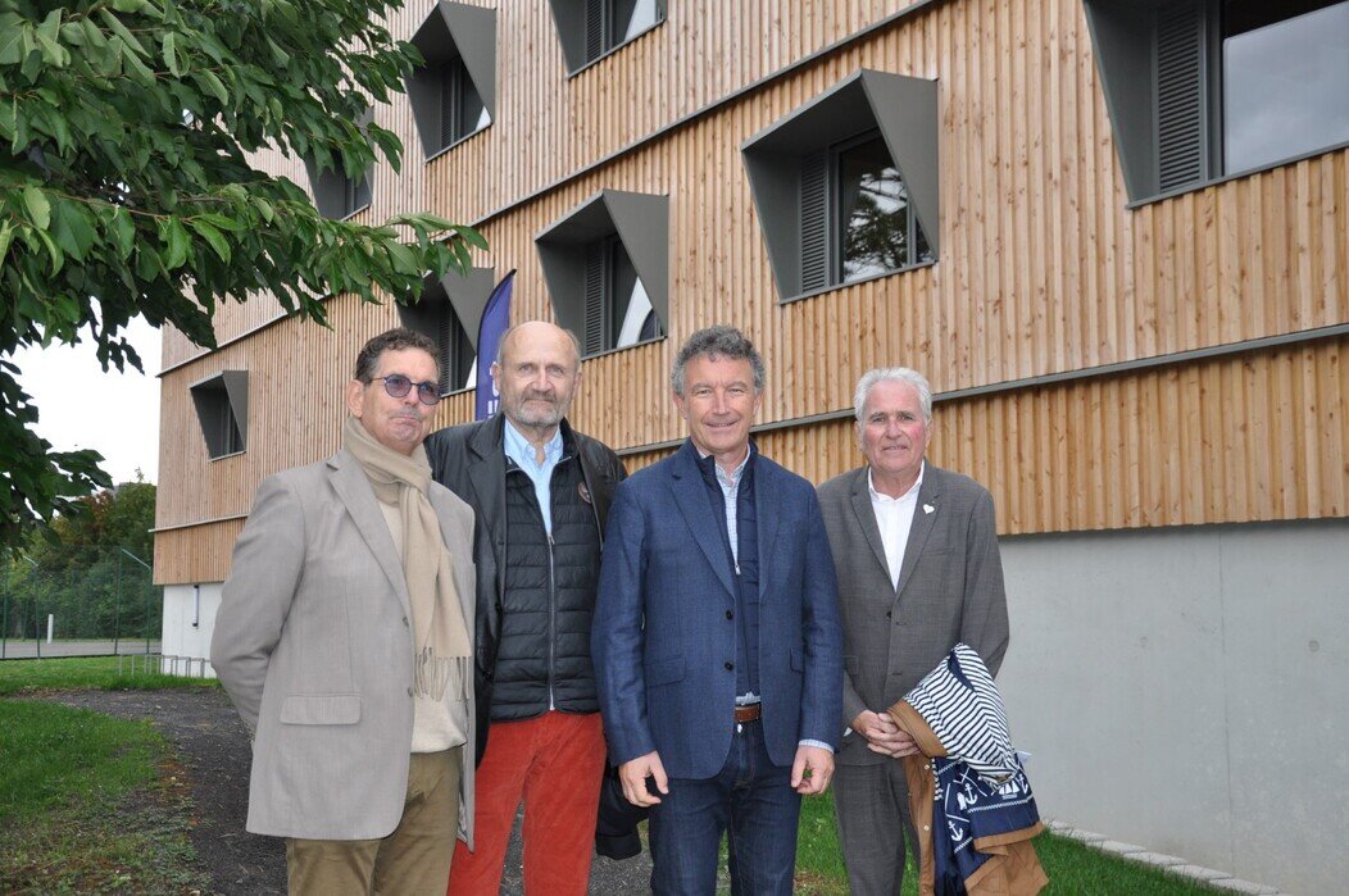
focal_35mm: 42
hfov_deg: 46.4
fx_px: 1572
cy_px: 448
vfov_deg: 31.8
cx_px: 674
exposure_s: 1/200
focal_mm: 28
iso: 360
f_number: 4
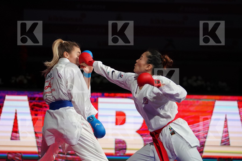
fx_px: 1573
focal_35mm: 234
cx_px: 121
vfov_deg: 5.9
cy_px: 80
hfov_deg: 8.8
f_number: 2.8
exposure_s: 1/1000
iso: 1600
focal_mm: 156
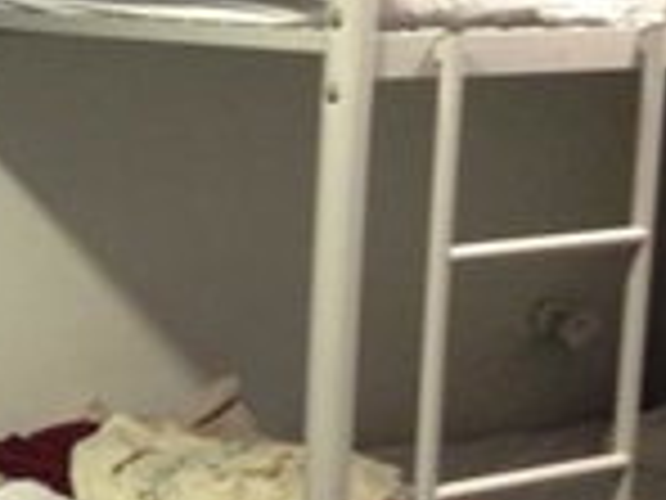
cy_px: 266
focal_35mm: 107
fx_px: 2059
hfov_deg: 17.2
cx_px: -212
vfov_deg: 13.8
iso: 320
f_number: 2.4
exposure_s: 1/20
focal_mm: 4.13
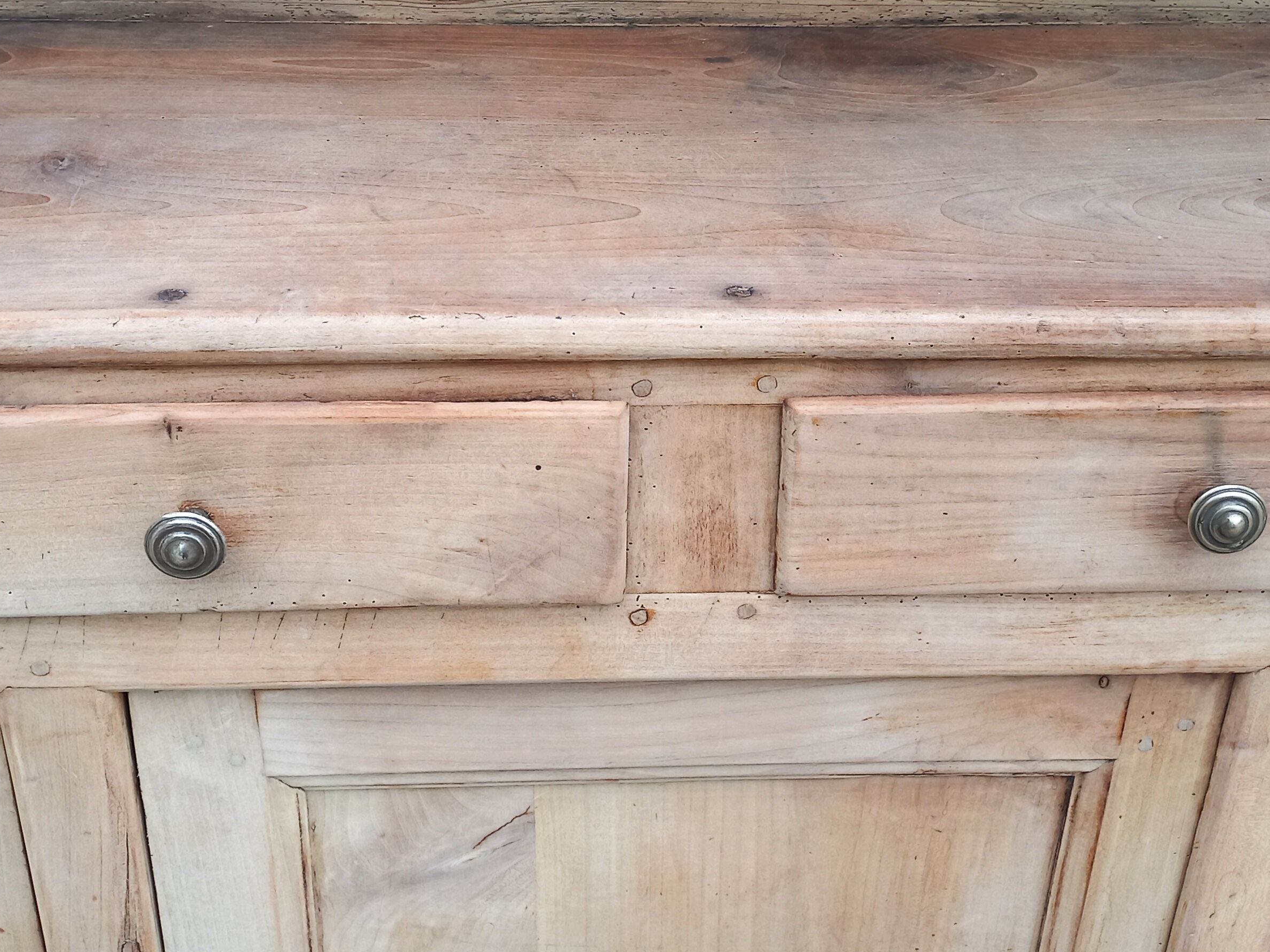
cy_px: 192
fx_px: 1541
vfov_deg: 33.4
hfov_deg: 44.8
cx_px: 658
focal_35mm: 42
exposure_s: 1/100
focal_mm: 4.65
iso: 80
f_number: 1.8
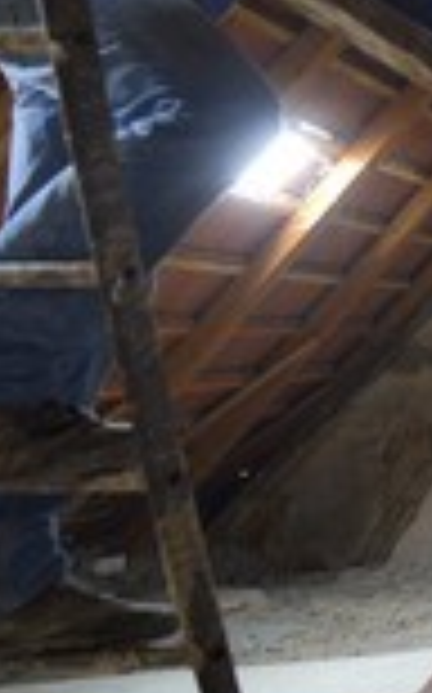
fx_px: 736
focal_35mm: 39
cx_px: 778
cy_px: 153
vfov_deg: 48.0
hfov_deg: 21.4
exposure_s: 1/13
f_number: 4
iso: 1600
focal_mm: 14
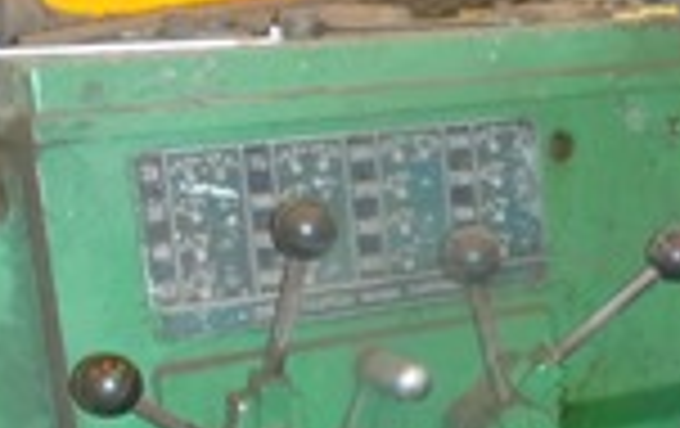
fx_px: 1782
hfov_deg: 20.5
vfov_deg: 13.4
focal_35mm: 96
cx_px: 775
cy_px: 498
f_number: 3.9
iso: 400
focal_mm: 5
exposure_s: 1/30
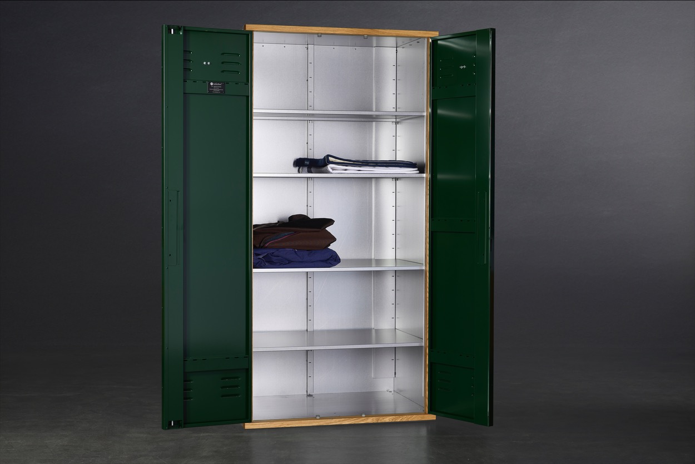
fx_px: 1294
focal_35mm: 67
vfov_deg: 20.3
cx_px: 348
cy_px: 232
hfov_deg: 30.1
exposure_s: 1/160
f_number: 7.1
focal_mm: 67
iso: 200
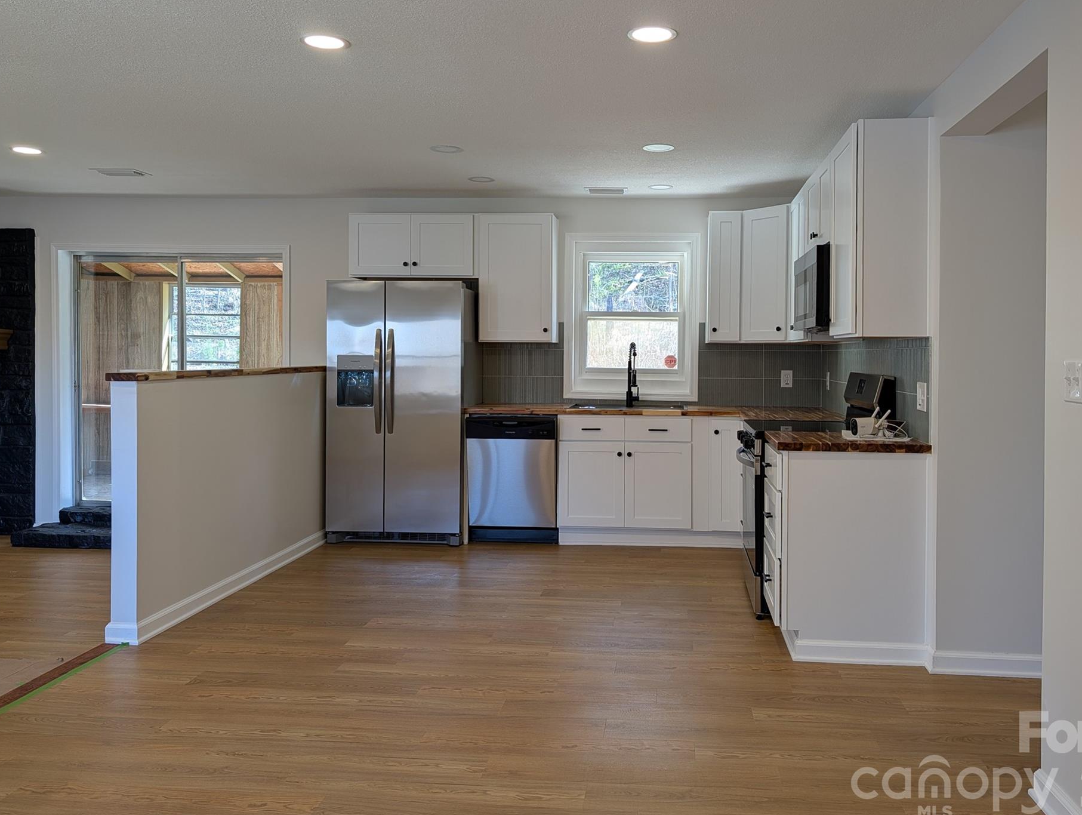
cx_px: 600
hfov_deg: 65.1
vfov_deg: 51.4
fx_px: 845
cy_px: 370
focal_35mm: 27
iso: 21
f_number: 1.68
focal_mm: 6.9
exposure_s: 1/41
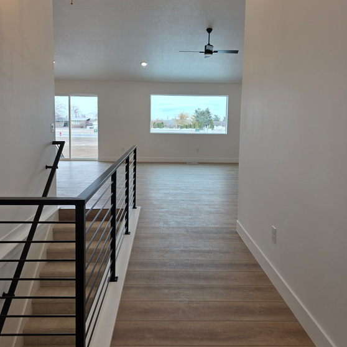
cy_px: 149
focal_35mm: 28
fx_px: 318
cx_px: 169
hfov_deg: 57.3
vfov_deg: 57.1
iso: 32
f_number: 1.7
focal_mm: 6.3
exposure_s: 1/120
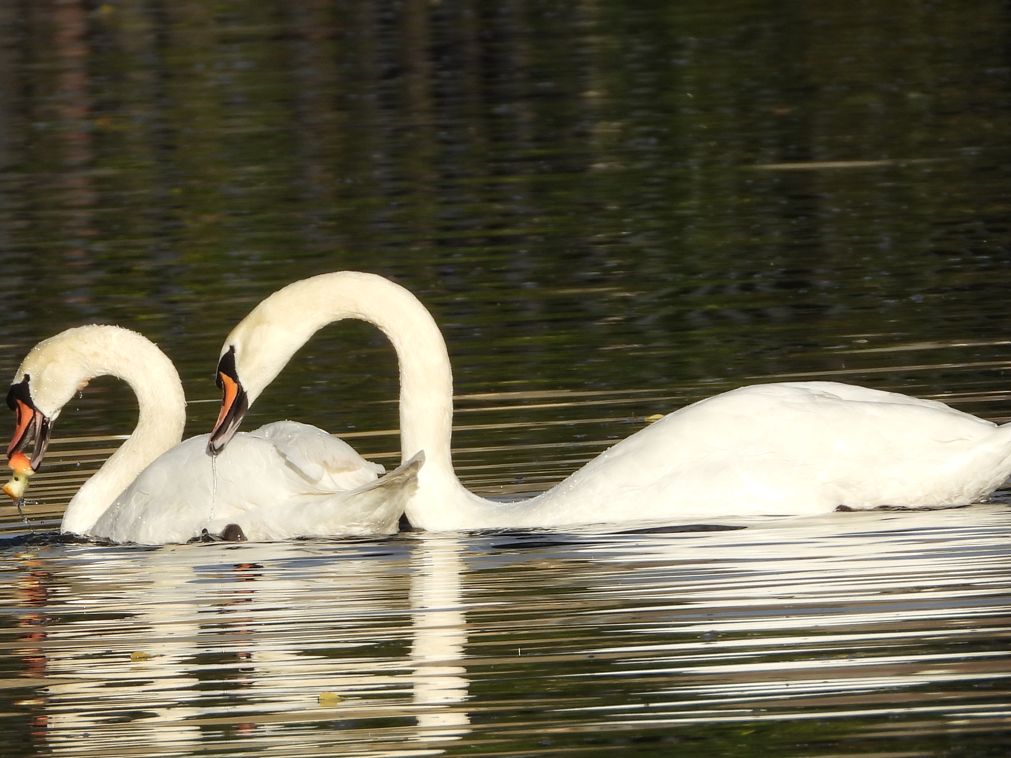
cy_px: 417
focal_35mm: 1532
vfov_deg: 1.0
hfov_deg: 1.3
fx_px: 44746
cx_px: 246
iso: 100
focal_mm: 167
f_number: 5.6
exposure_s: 1/640
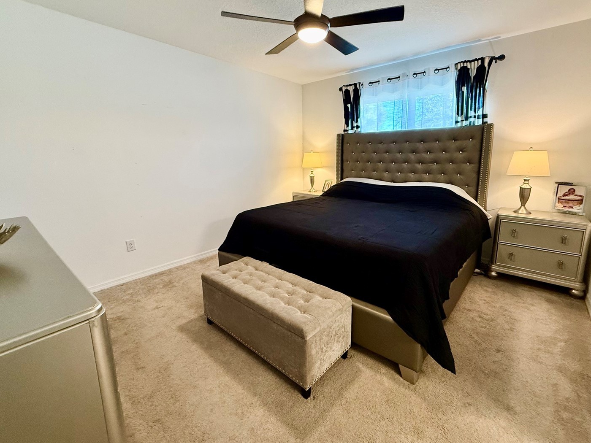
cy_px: 198
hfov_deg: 94.4
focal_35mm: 16
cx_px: 310
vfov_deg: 77.9
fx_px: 273
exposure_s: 1/60
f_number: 2.2
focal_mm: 2.22
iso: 320
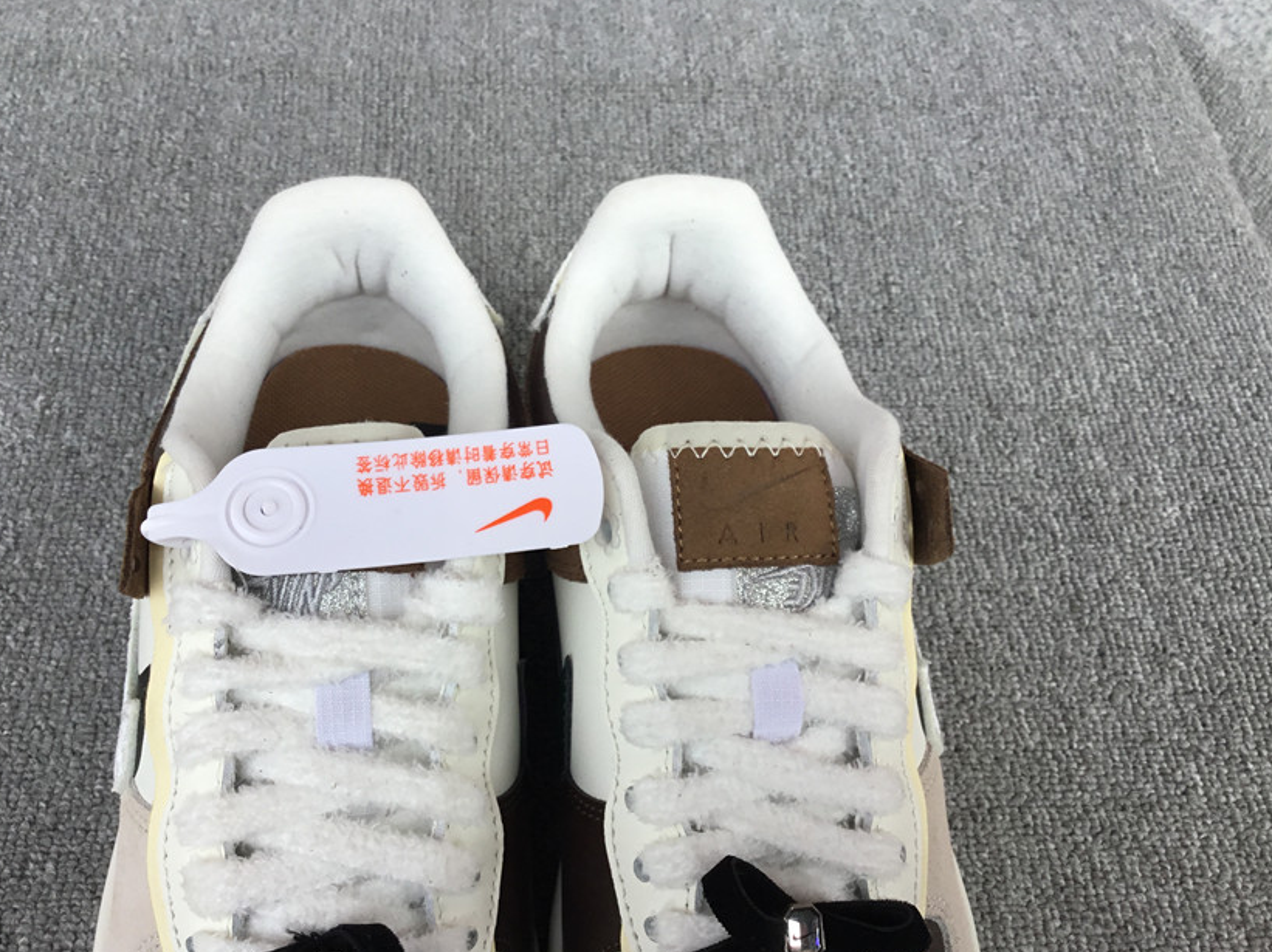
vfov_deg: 41.8
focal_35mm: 34
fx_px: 1249
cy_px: 456
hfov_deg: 53.9
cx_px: 587
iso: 25
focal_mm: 3.3
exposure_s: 1/582
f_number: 2.4
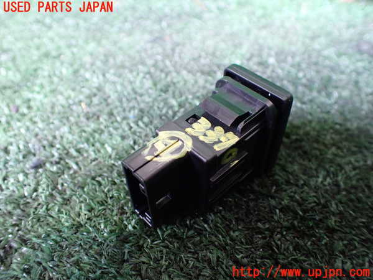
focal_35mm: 30
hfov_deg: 60.0
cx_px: 186
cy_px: 140
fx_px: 323
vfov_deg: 46.8
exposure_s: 1/40
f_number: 2.3
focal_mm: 5.4
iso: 800
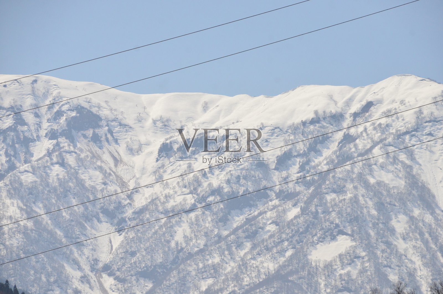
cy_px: 147
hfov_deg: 8.9
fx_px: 2855
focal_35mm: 232
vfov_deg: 5.9
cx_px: 222
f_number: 9
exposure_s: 1/5000
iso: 1000
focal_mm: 155
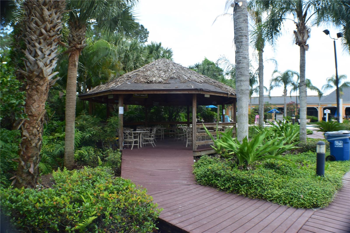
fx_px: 306
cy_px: 116
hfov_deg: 59.5
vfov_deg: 41.7
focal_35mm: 32
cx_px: 175
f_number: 10
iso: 400
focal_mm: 21
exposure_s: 1/200
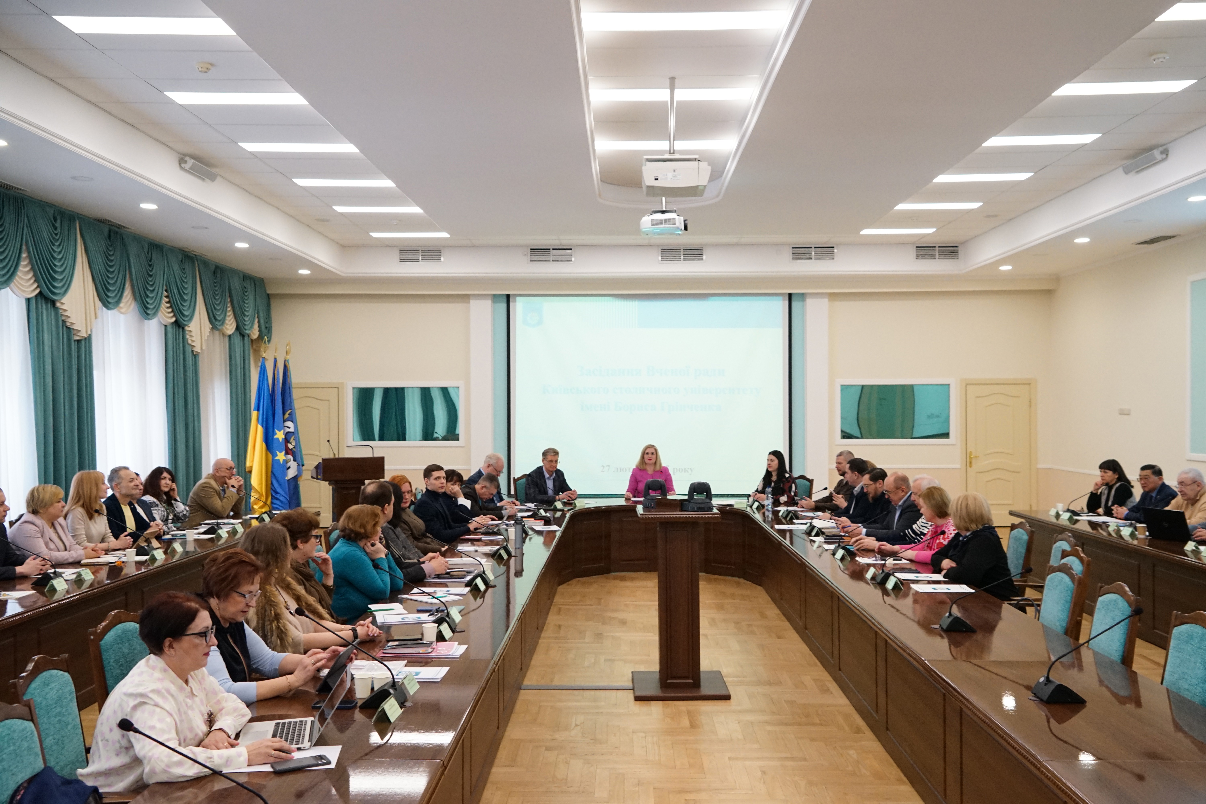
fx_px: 1038
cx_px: 603
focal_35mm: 31
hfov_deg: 60.3
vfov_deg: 42.3
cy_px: 402
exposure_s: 1/125
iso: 2500
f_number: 6.3
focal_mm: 31
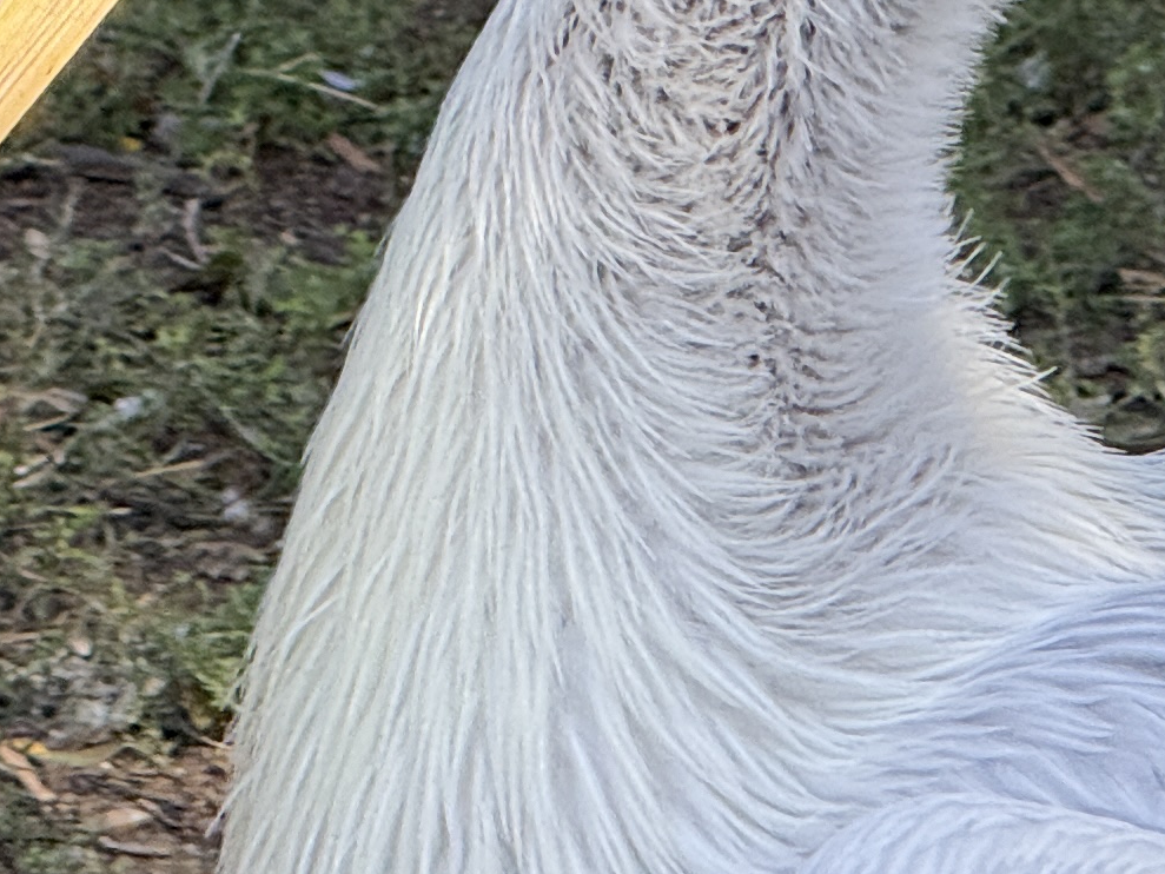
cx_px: 428
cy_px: -660
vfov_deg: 3.0
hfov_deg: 4.1
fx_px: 16459
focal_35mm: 489
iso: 50
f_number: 2.8
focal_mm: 15.66
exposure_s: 1/102
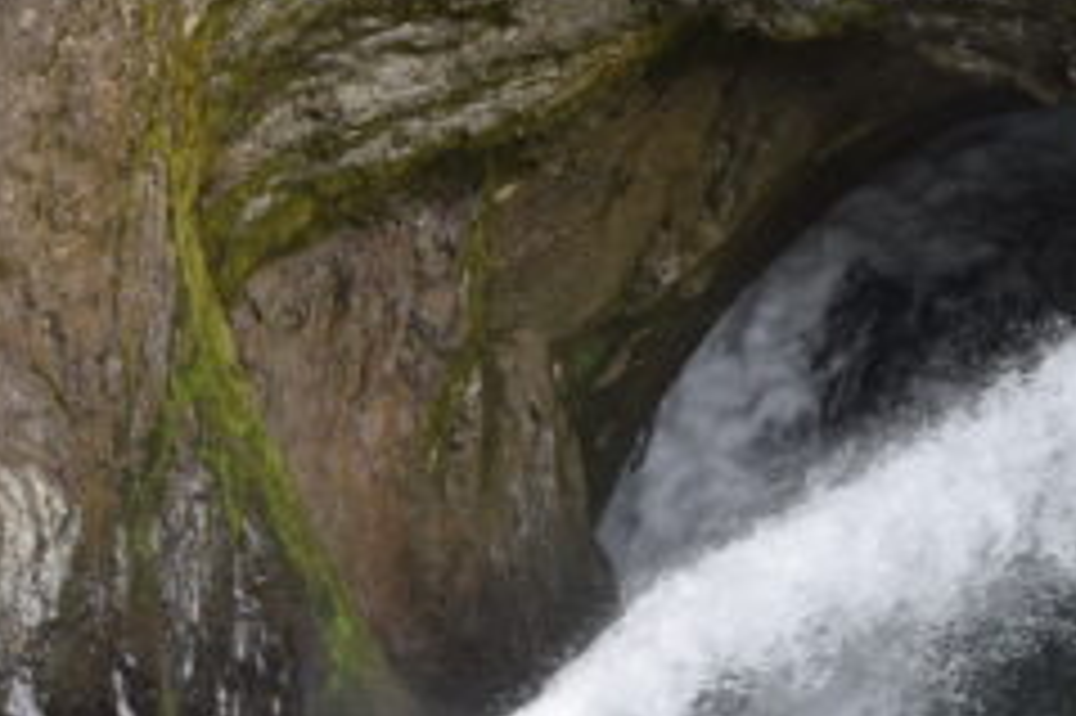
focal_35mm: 157
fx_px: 4689
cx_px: 860
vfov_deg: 8.7
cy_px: 606
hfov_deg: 13.0
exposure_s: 1/200
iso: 400
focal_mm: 48
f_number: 7.1
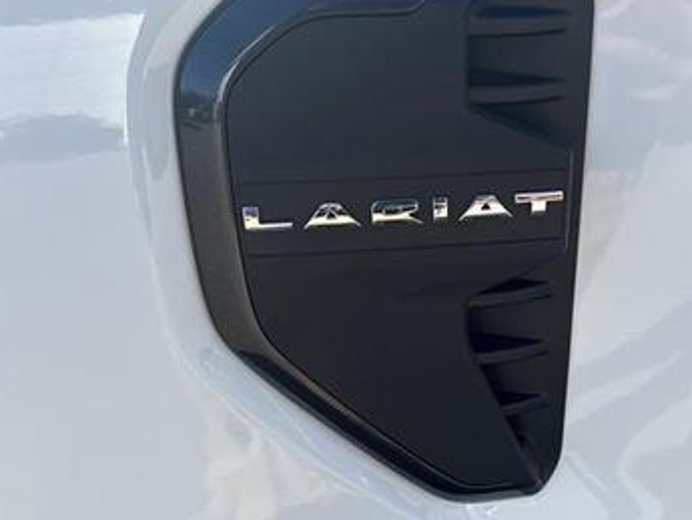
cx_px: 461
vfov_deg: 37.7
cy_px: 291
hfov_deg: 48.1
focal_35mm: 38
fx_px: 760
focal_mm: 5.96
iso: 50
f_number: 1.6
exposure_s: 1/1953
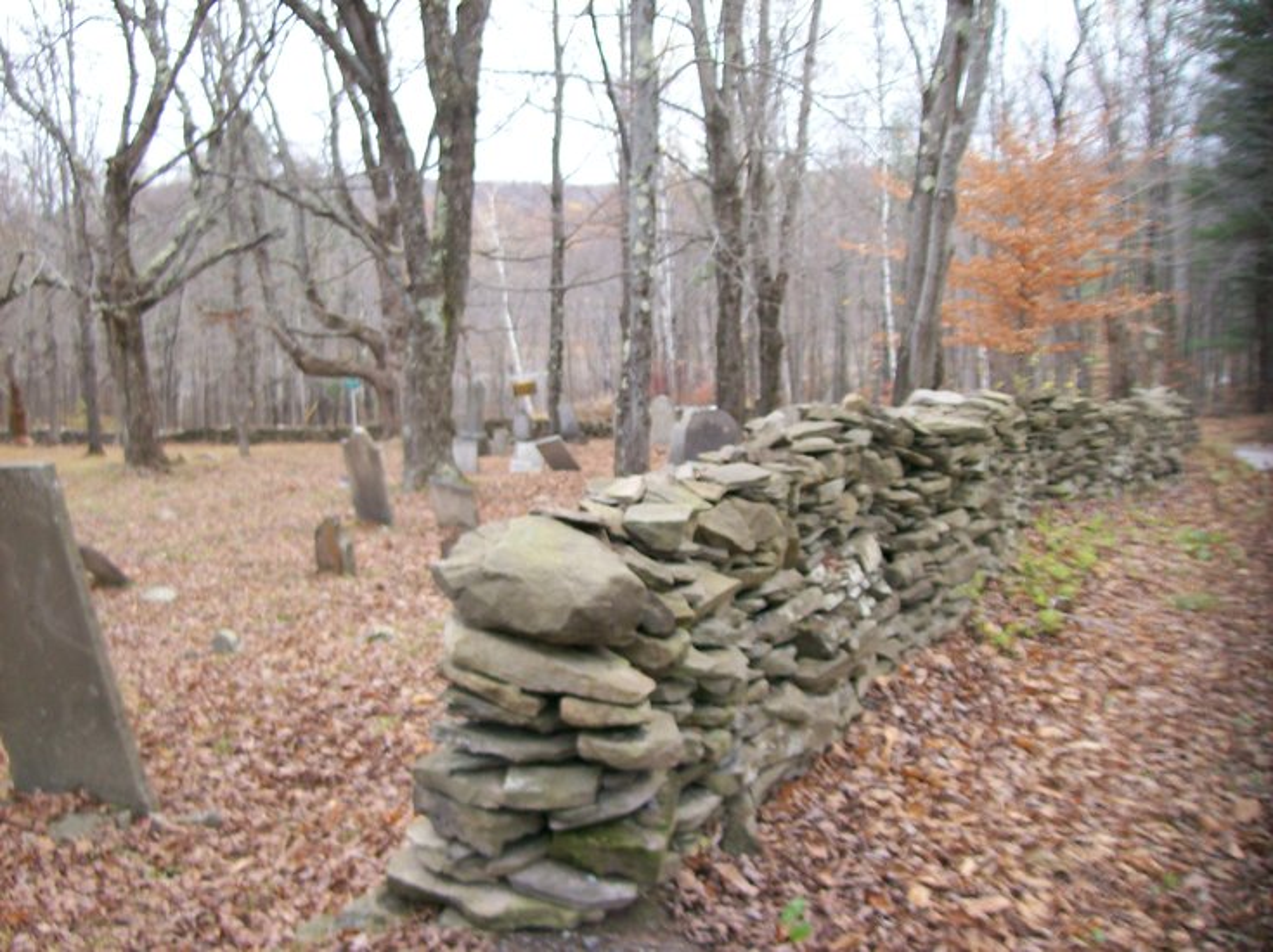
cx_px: 636
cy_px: 476
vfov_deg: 39.6
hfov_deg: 51.4
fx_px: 1323
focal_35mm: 36
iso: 80
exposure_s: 1/134
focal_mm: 6
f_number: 2.7
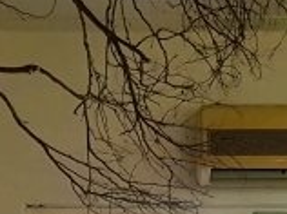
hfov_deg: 14.9
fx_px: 1101
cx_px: 136
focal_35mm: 133
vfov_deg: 10.0
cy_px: 470
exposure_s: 1/60
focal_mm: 4.3
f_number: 1.7
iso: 200
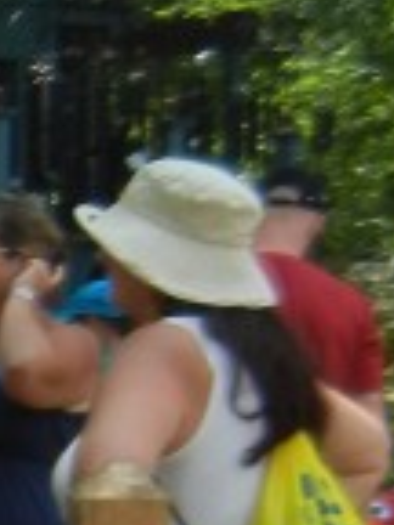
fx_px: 3232
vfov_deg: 9.2
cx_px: -901
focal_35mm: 213
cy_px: 623
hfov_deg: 6.3
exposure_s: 1/478
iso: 160
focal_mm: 5.4
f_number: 3.5
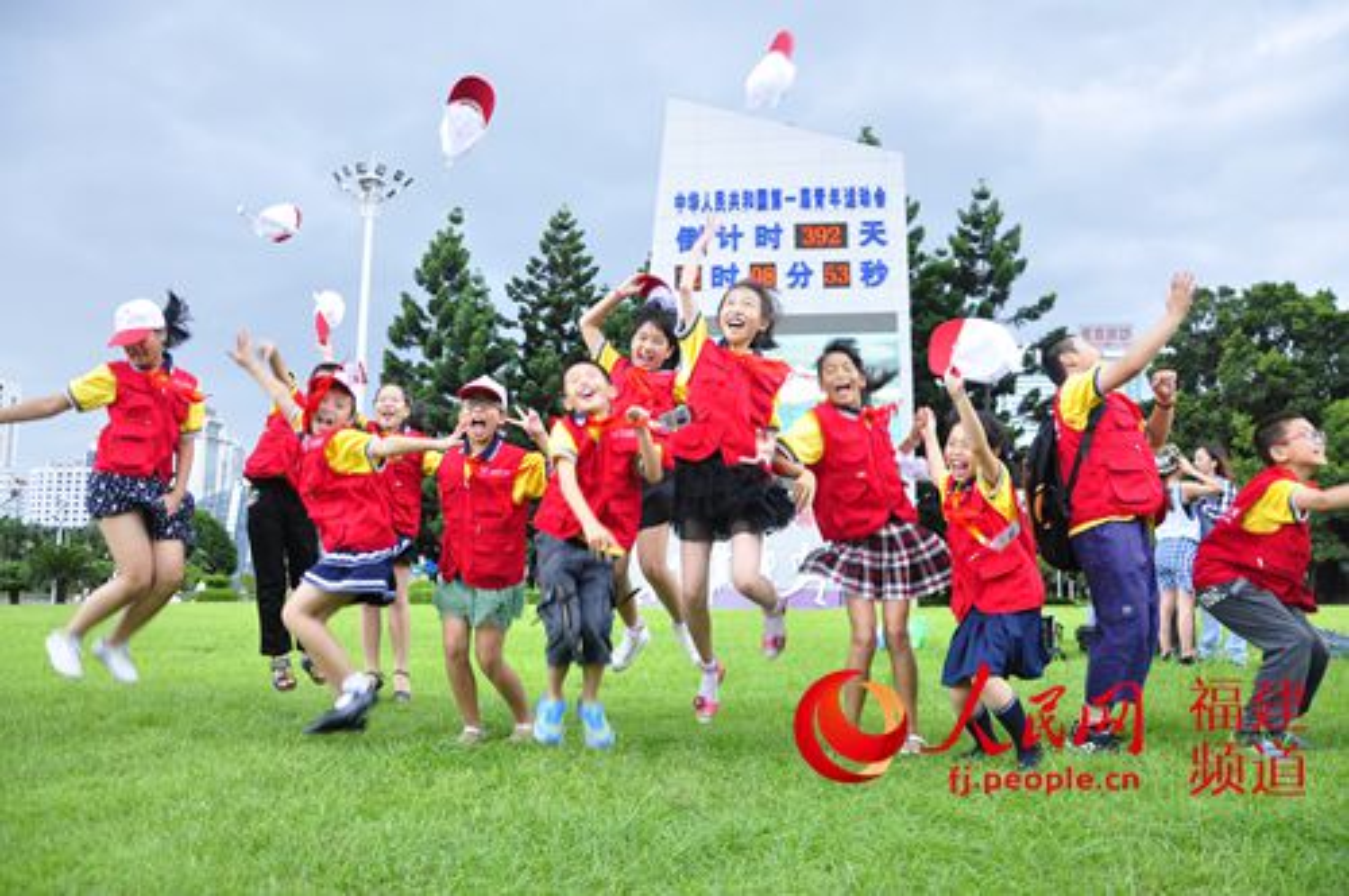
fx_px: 1010
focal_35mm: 27
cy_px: 448
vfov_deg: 47.8
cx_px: 674
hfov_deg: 67.4
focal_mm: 18
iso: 250
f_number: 4
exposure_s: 1/160
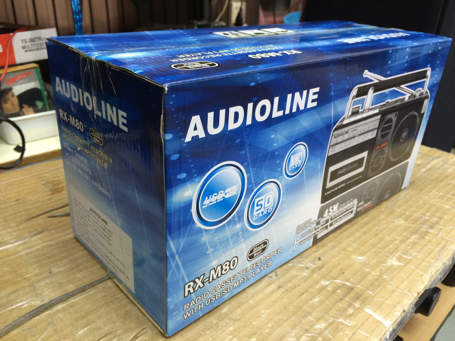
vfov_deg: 48.2
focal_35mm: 29
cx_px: 228
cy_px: 170
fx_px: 381
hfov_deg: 61.7
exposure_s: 1/33
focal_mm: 4.15
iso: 125
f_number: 2.2
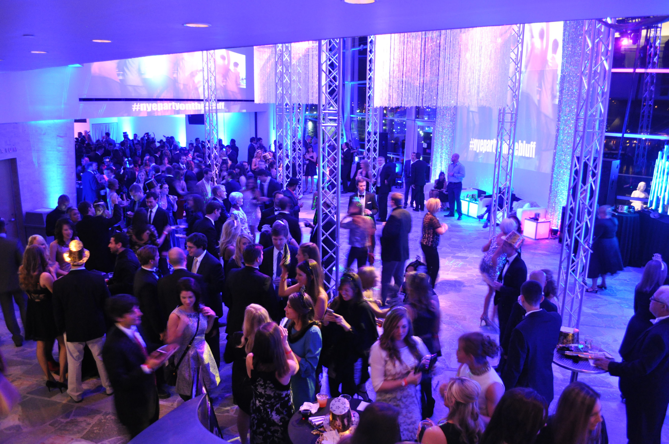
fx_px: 501
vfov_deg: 47.8
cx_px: 334
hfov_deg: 67.4
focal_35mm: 27
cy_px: 222
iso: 1600
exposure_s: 1/5
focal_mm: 18
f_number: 3.5
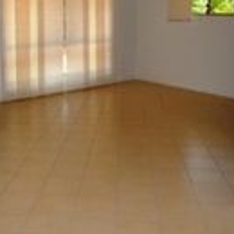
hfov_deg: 36.3
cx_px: 74
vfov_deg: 35.6
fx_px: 352
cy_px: 46
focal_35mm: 46
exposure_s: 1/125
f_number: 5.6
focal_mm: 10
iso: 320
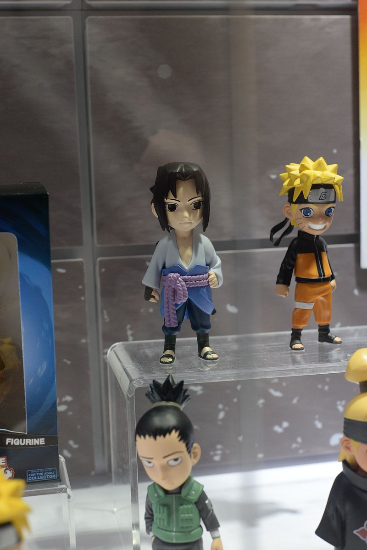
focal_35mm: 50
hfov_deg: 27.0
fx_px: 764
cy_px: 275
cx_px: 184
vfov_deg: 39.6
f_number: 6.3
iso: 2000
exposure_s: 1/160
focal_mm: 50
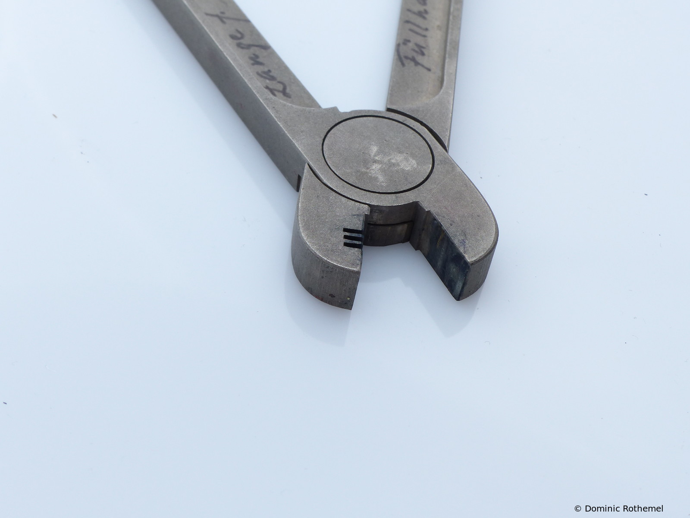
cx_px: 345
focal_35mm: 63
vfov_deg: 23.3
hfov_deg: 30.7
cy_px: 259
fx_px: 1256
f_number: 5
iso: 100
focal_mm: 11.4
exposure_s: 1/60
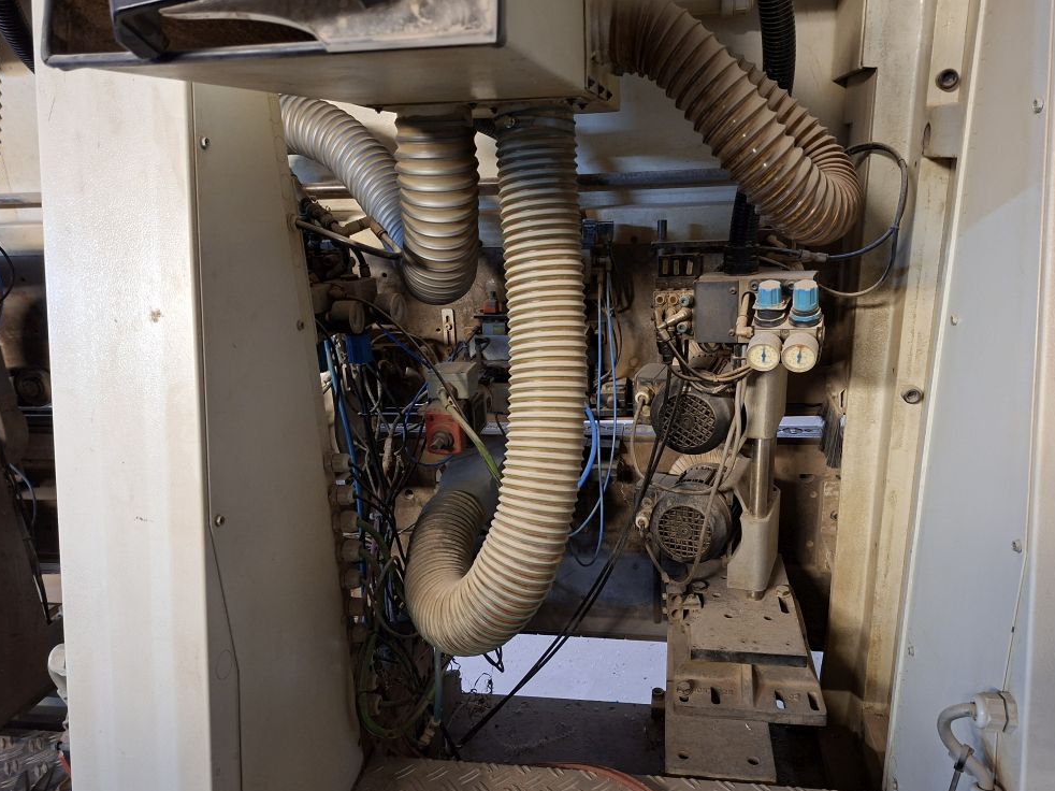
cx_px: 561
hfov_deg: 69.3
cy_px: 429
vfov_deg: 54.8
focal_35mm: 25
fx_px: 762
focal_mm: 5.54
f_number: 1.8
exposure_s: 1/30
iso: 320
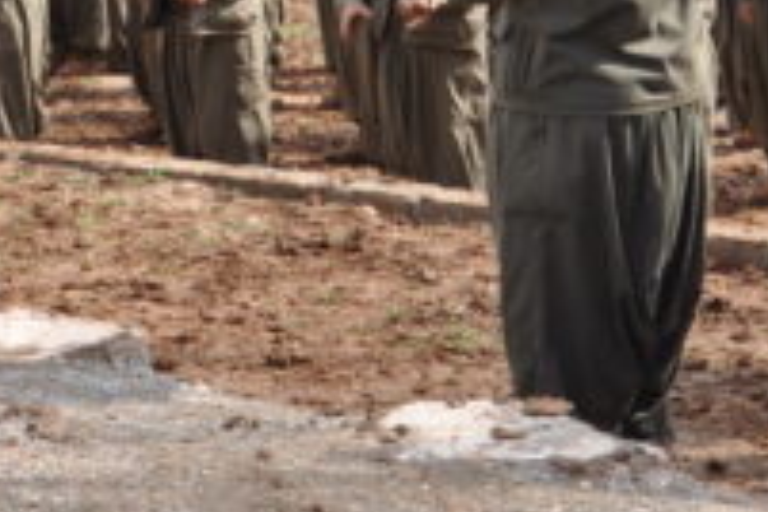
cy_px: -373
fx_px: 3898
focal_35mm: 183
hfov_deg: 11.1
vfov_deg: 7.3
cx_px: -111
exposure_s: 1/160
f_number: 13
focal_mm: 35
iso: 200
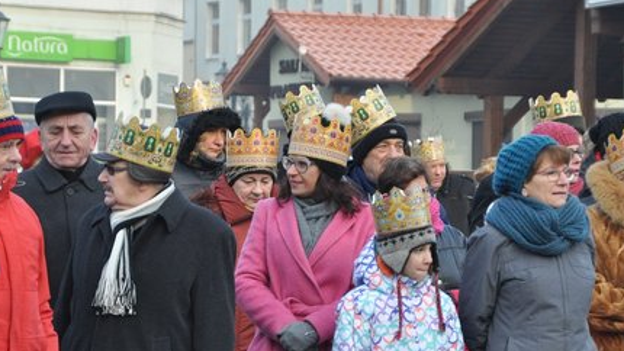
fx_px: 3144
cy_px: 302
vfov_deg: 6.4
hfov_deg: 11.3
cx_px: 312
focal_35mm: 190
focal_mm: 80
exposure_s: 1/500
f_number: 5.3
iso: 800
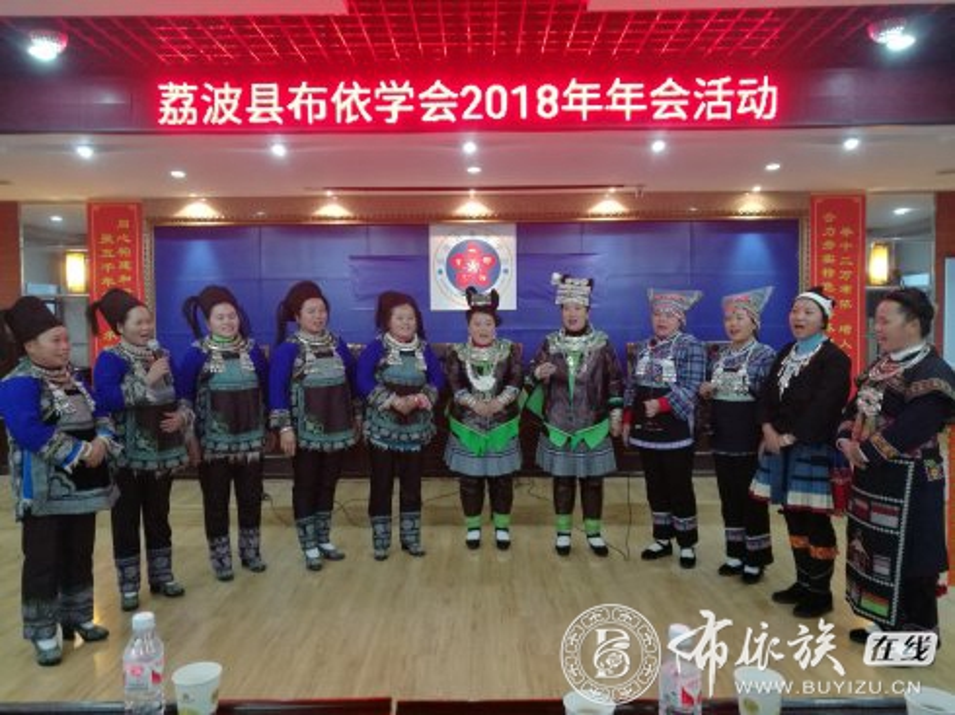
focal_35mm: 27
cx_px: 478
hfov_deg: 65.3
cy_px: 358
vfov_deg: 51.3
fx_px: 745
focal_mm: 4.5
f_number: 2.2
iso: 400
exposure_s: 1/33.3
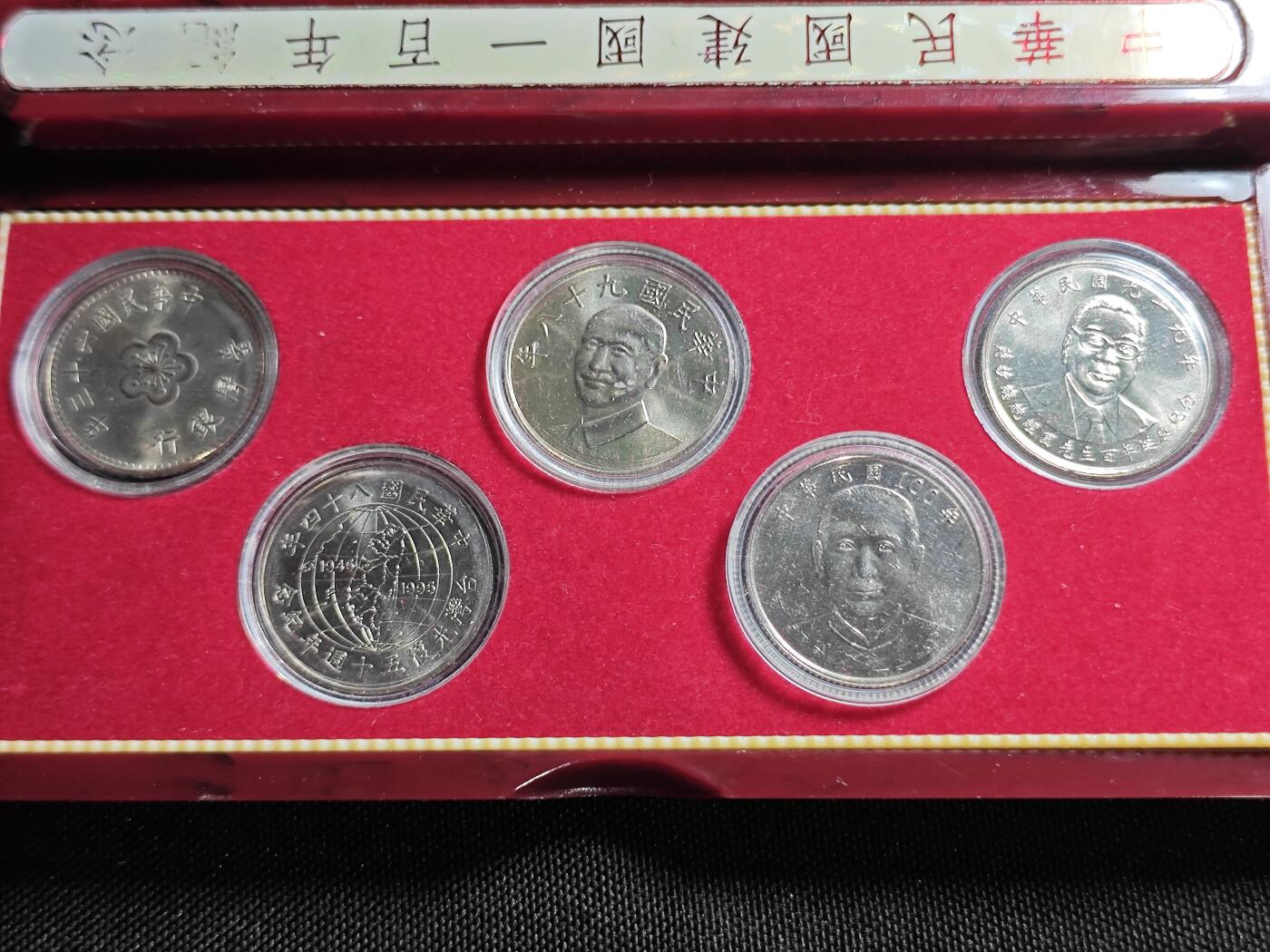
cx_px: 635
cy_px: 476
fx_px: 1798
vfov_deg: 29.7
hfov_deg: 38.9
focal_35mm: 49
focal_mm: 5.84
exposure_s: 1/50
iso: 125
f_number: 1.6
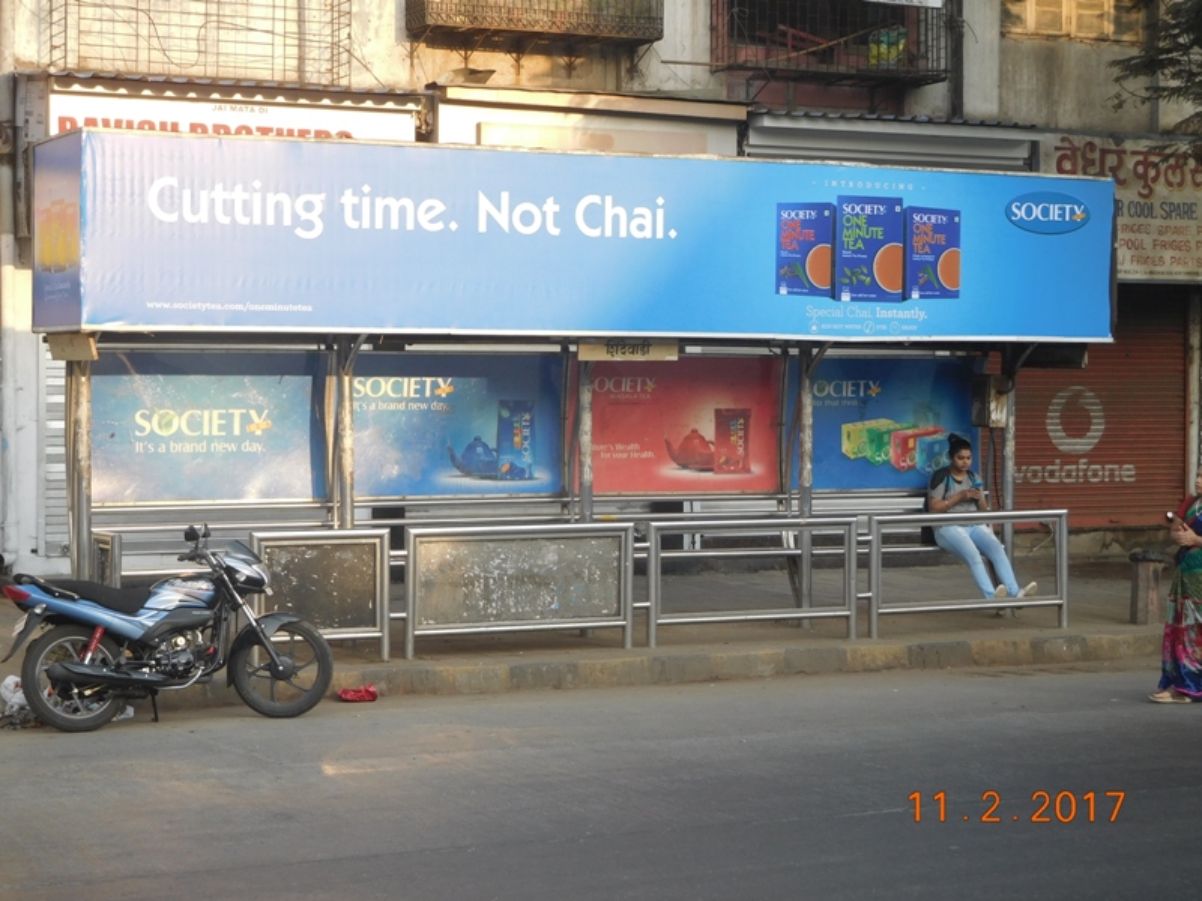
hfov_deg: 27.8
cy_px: 450
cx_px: 601
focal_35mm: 70
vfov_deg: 21.0
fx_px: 2431
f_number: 4.5
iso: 125
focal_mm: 12.5
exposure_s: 1/100
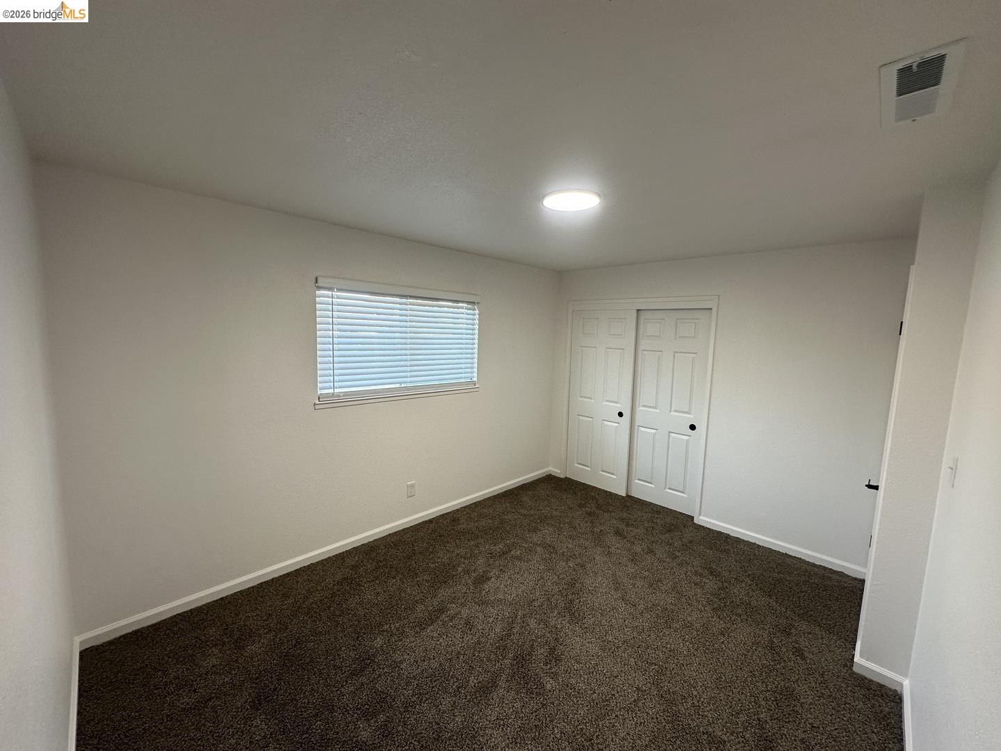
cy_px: 376
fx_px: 405
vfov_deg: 85.7
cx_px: 500
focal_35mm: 14
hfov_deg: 102.1
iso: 160
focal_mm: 2.22
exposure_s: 1/120
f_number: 2.2
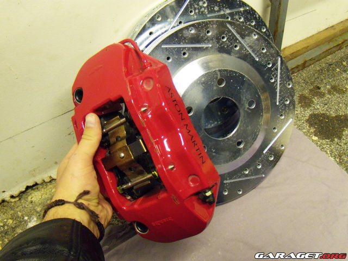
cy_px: 130
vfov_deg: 39.7
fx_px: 362
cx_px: 174
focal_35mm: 36
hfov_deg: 51.4
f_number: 3.6
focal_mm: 6.4
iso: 400
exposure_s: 1/40
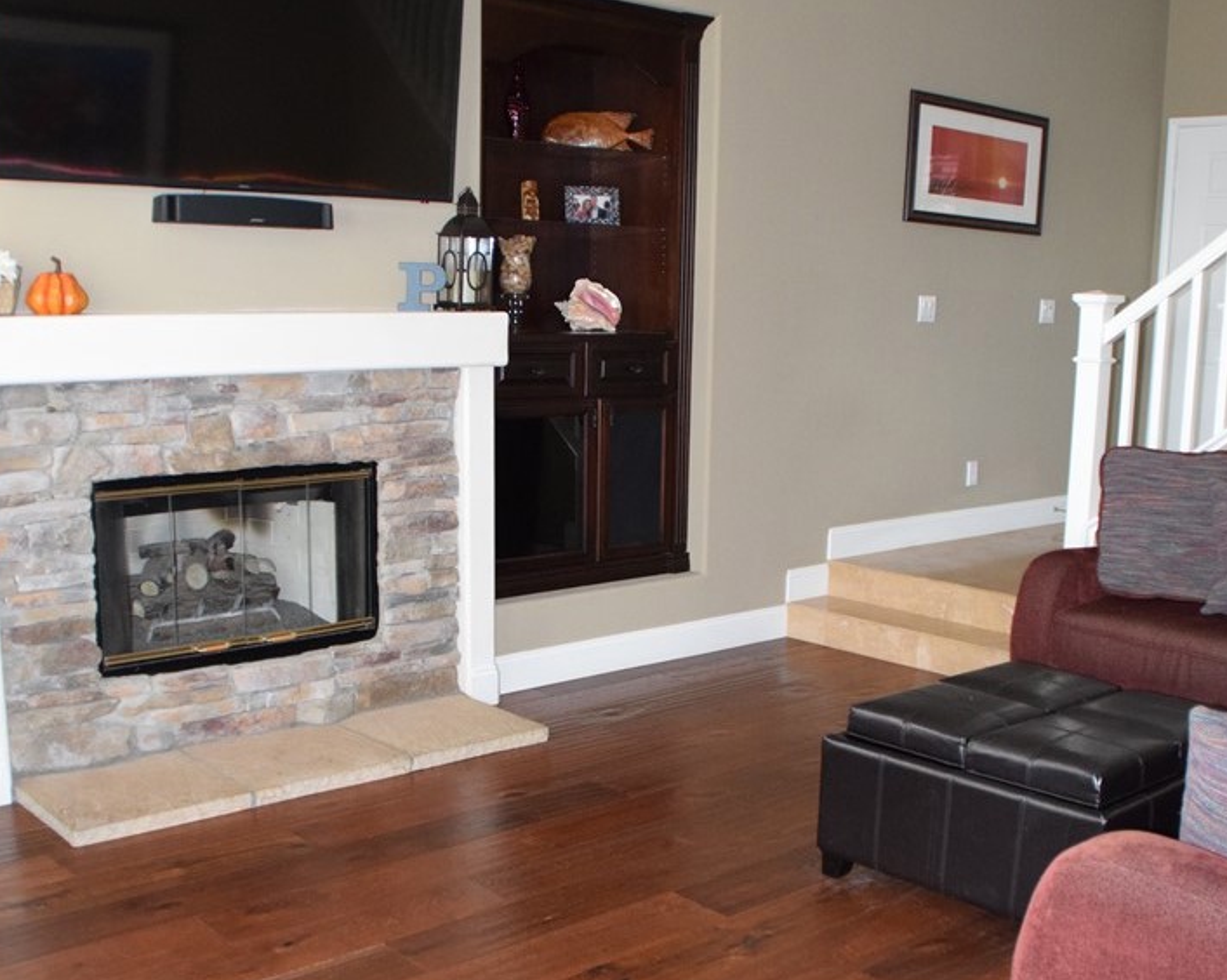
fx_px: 1415
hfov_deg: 46.9
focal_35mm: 39
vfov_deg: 38.0
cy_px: 594
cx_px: 614
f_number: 3.5
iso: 2500
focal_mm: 18
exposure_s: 1/60
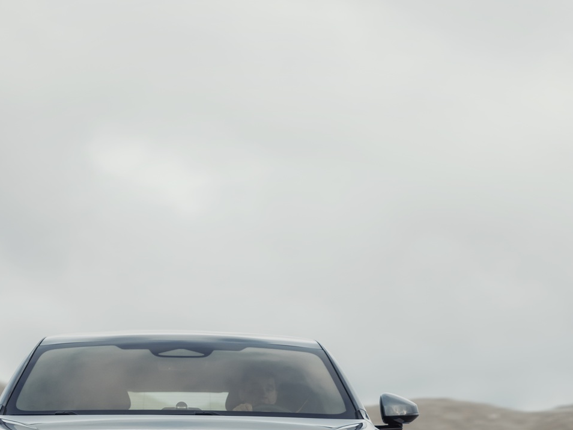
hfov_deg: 12.4
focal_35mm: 159
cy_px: 411
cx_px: 302
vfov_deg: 9.3
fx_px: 2631
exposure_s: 1/40
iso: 800
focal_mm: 100
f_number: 5.6
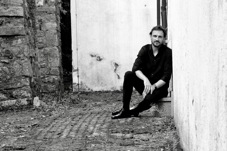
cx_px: 114
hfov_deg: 12.0
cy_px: 76
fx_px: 1078
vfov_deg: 8.0
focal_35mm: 171
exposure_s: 1/25
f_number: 22
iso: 1600
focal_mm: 114
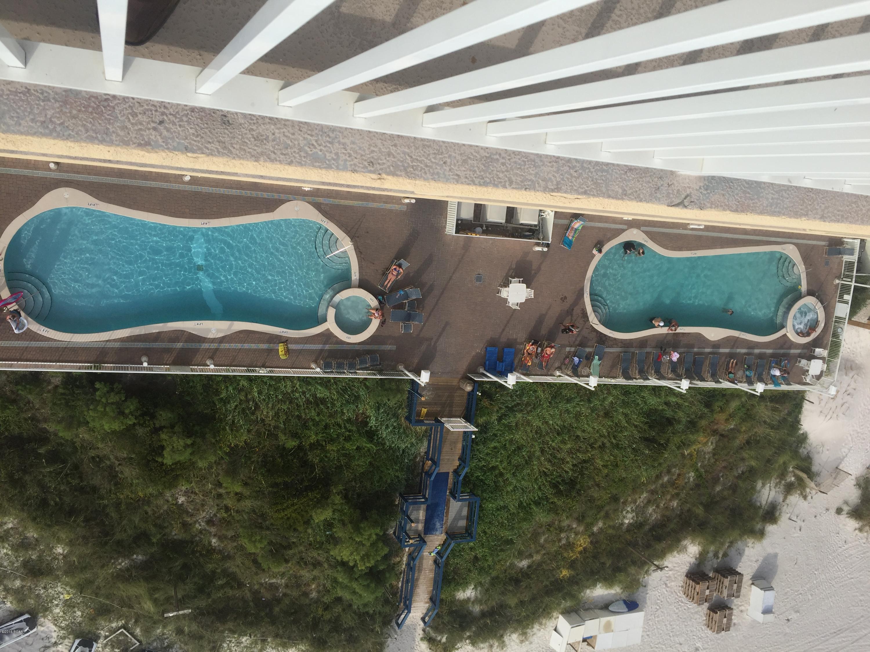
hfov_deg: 61.7
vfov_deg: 48.2
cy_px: 326
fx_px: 729
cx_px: 435
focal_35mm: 29
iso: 32
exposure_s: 1/1799
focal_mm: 4.15
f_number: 2.2
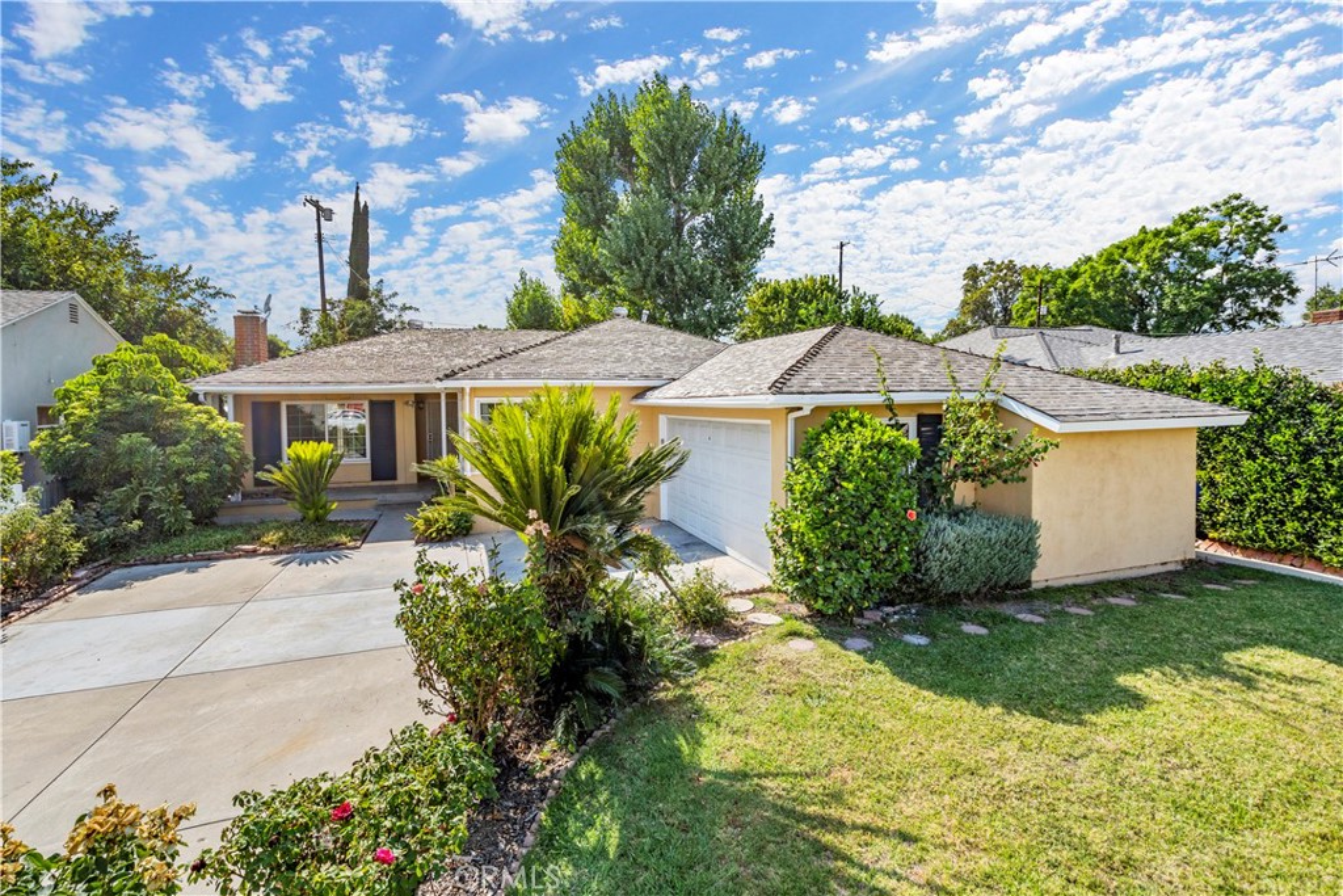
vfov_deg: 73.8
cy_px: 448
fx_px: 597
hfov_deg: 96.7
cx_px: 672
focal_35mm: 16
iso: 80
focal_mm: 16
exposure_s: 1/500
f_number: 8
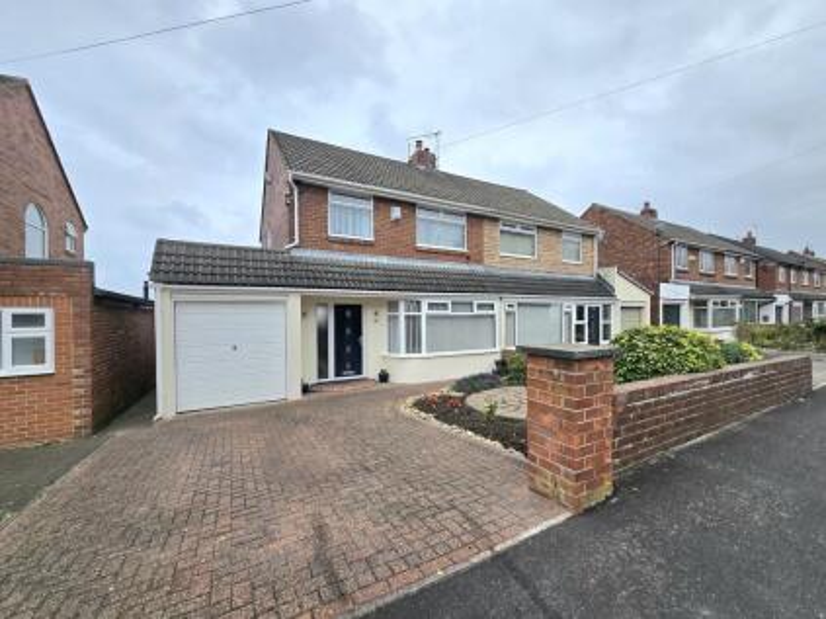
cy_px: 310
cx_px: 413
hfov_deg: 106.2
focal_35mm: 13
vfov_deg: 89.9
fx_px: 310
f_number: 2.2
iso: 50
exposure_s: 1/345
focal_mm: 2.2
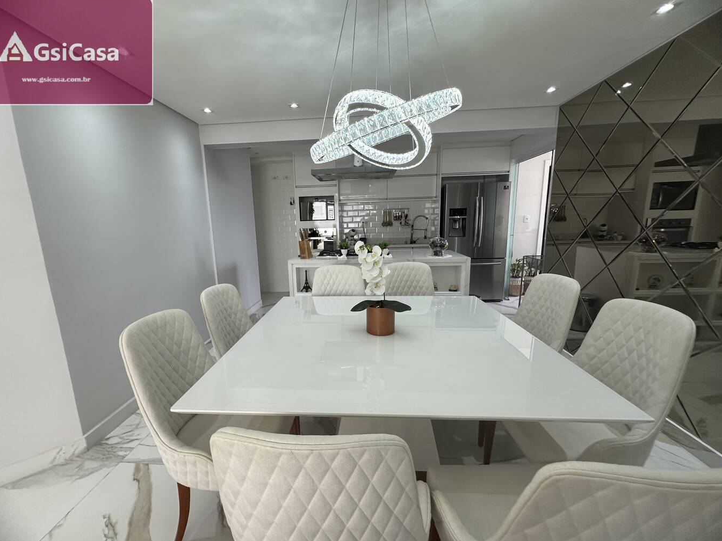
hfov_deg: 98.1
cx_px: 341
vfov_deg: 81.7
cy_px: 281
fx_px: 313
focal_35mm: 15
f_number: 2.2
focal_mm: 2.22
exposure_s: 1/120
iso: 125
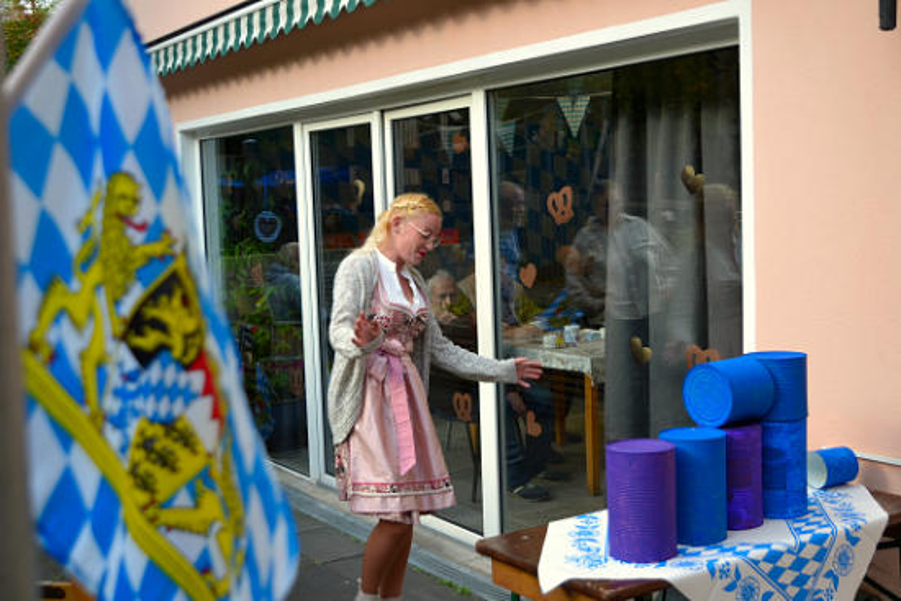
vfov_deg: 29.0
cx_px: 450
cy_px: 300
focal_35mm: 46
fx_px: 1164
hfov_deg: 42.3
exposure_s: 1/125
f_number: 5.6
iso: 110
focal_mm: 31
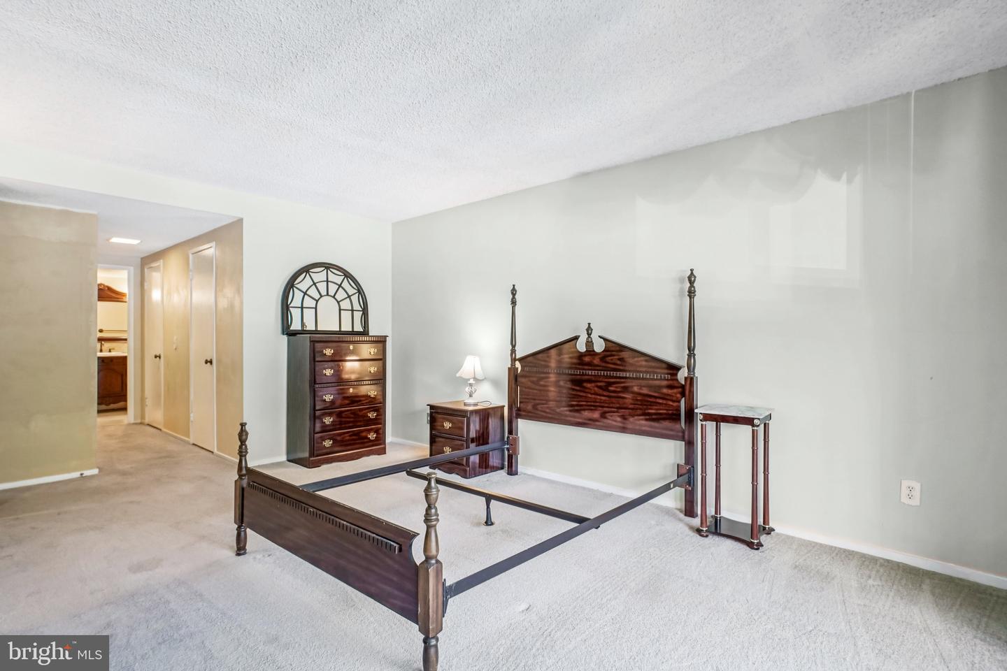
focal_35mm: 16
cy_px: 336
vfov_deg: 72.1
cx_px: 504
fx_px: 462
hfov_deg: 95.0
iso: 500
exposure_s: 1/6
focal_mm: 11
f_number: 8
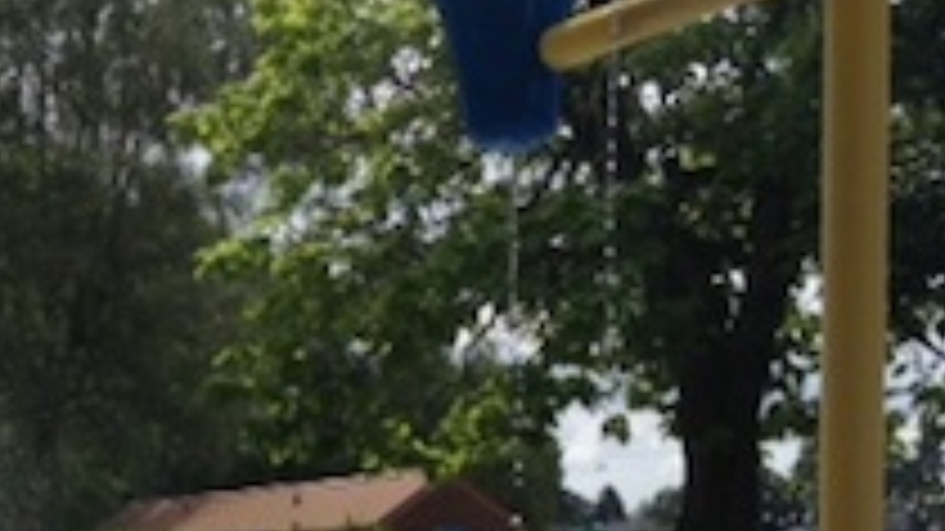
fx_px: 2731
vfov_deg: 10.6
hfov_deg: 19.2
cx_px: 32
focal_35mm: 109
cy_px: 860
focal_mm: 4.28
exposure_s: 1/1842
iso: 50
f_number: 2.4
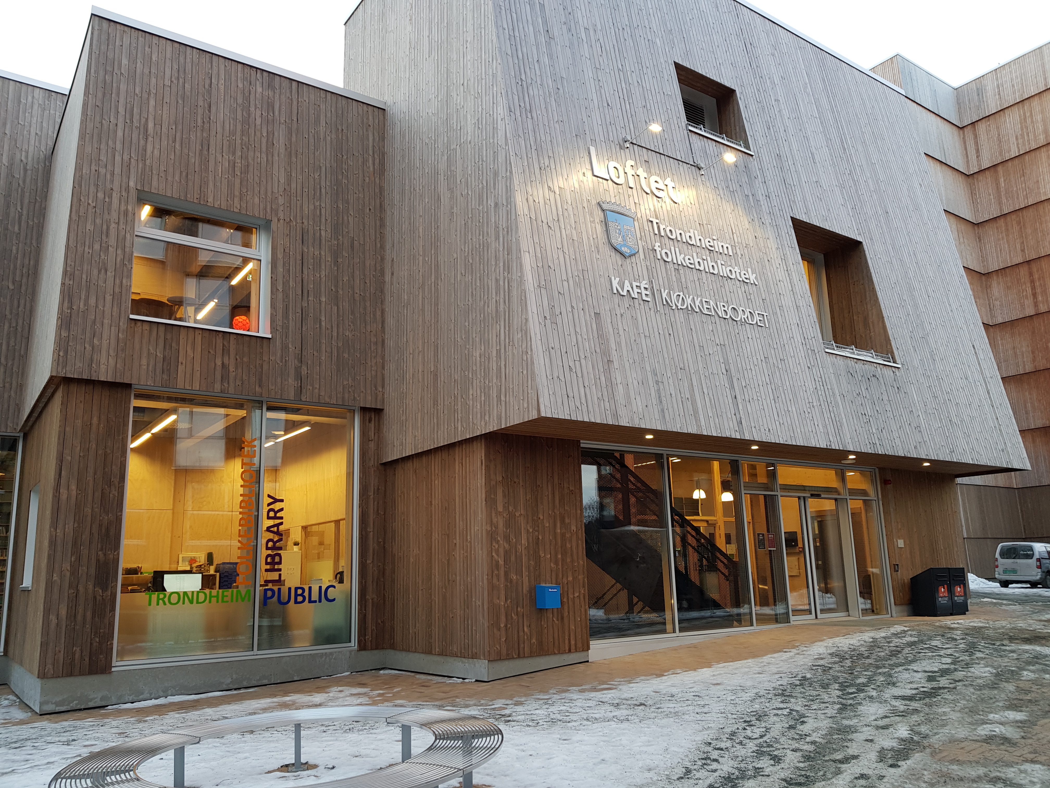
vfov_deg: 53.1
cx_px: 525
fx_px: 789
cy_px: 394
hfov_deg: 67.3
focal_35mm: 26
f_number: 1.7
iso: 50
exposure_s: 1/50
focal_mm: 4.2
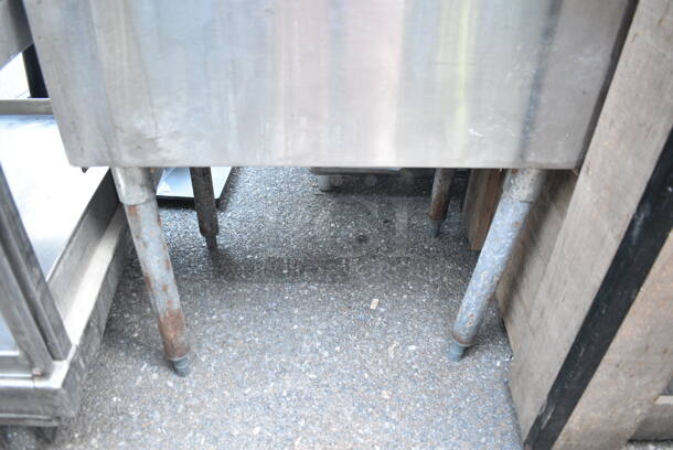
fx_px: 505
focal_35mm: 27
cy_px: 225
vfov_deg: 48.0
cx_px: 336
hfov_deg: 67.3
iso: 5000
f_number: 3.5
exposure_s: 1/30
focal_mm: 18
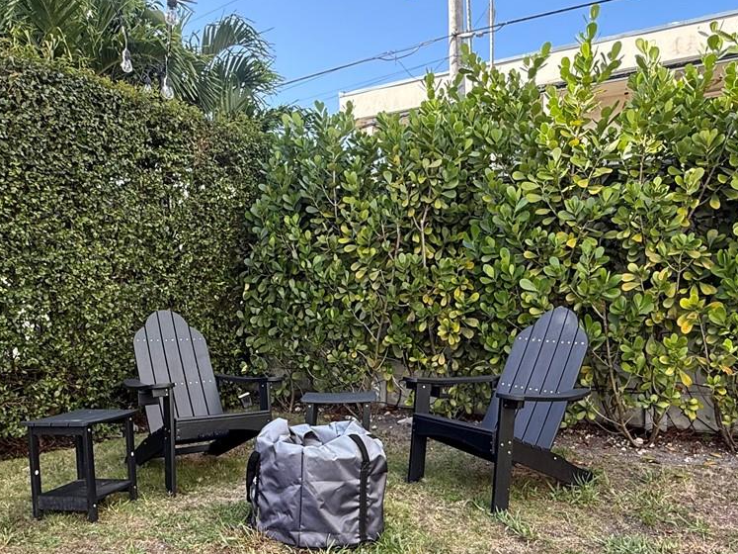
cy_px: 319
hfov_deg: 59.8
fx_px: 639
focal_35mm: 30
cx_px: 324
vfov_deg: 46.6
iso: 64
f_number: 2.2
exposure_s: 1/198
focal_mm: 2.22
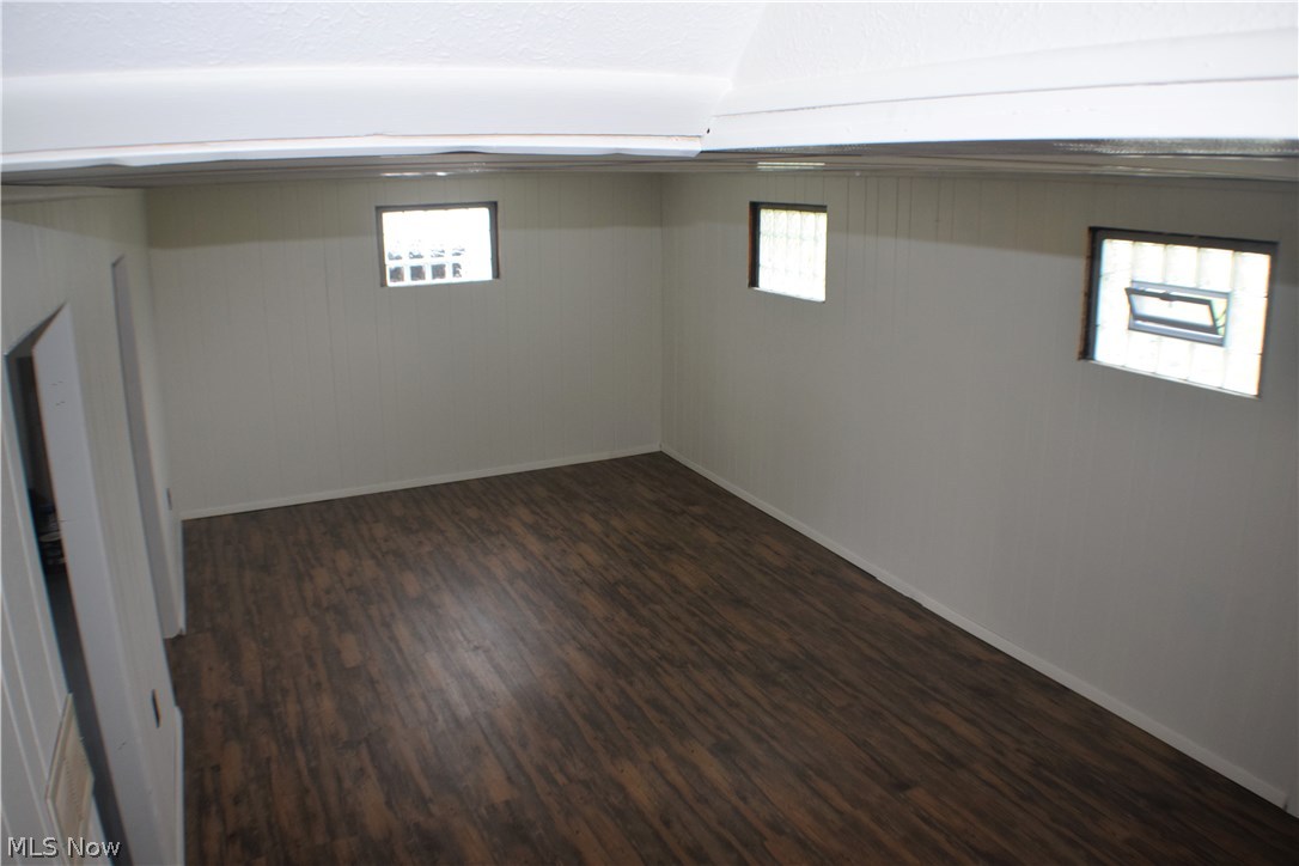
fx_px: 1245
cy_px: 433
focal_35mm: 34
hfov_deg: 55.1
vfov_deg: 38.4
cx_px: 650
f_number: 5
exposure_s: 1/100
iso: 800
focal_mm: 23
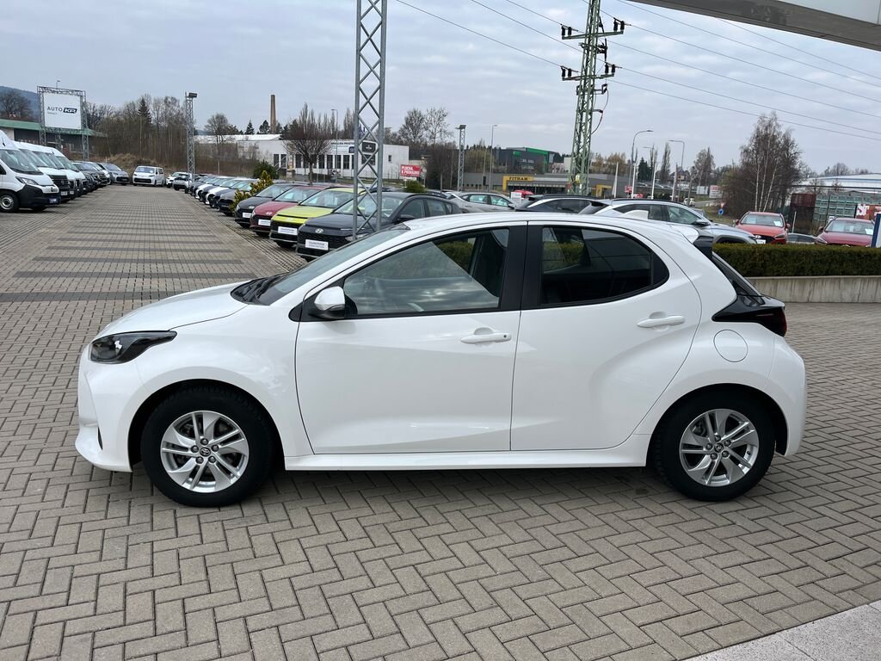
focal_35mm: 26
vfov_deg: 53.1
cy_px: 330
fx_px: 662
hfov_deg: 67.3
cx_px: 440
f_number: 1.6
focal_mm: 5.1
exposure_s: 1/1672
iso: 50
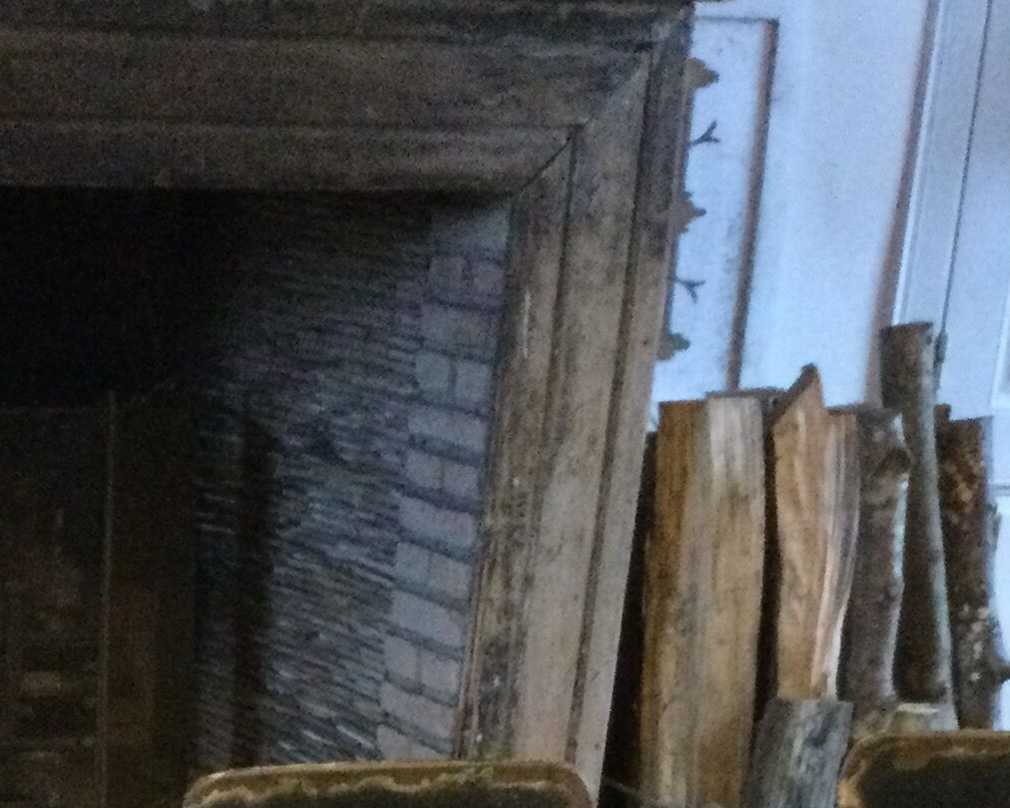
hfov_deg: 19.0
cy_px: 1211
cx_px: -19
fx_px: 2929
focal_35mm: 98
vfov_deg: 14.6
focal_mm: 3.3
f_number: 2.4
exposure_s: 1/17
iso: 250
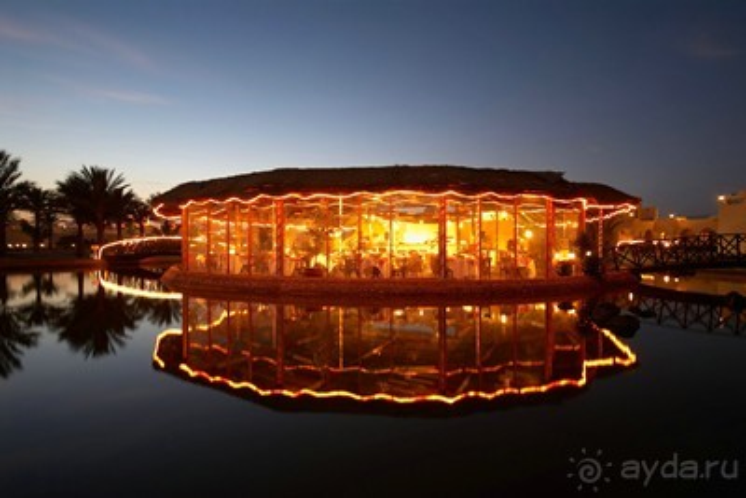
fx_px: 435
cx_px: 373
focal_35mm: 21
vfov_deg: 59.5
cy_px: 249
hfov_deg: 81.2
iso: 100
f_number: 4.8
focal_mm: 14
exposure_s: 18
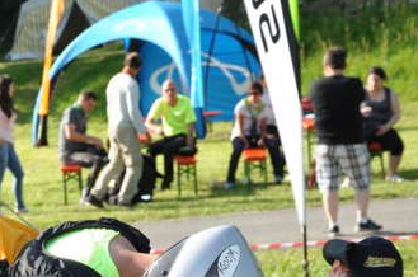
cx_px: -8
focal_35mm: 188
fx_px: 2179
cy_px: 280
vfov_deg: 7.2
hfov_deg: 10.9
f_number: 7.1
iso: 200
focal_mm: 52
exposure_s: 1/200
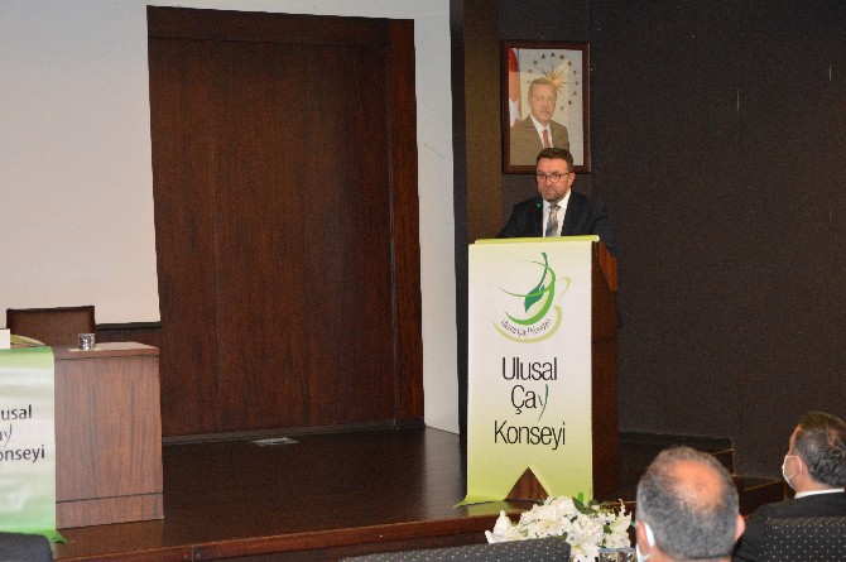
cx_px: 423
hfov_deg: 31.9
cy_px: 281
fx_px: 1479
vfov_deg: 21.5
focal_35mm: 63
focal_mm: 42
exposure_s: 1/60
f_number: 4.8
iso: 3200
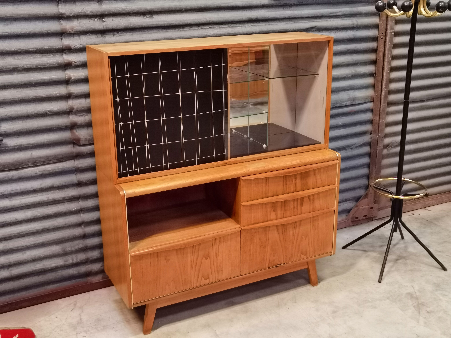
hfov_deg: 44.8
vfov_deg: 34.3
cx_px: 226
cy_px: 169
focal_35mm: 42
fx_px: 547
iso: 640
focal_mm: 6.71
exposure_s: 1/25
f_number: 1.9
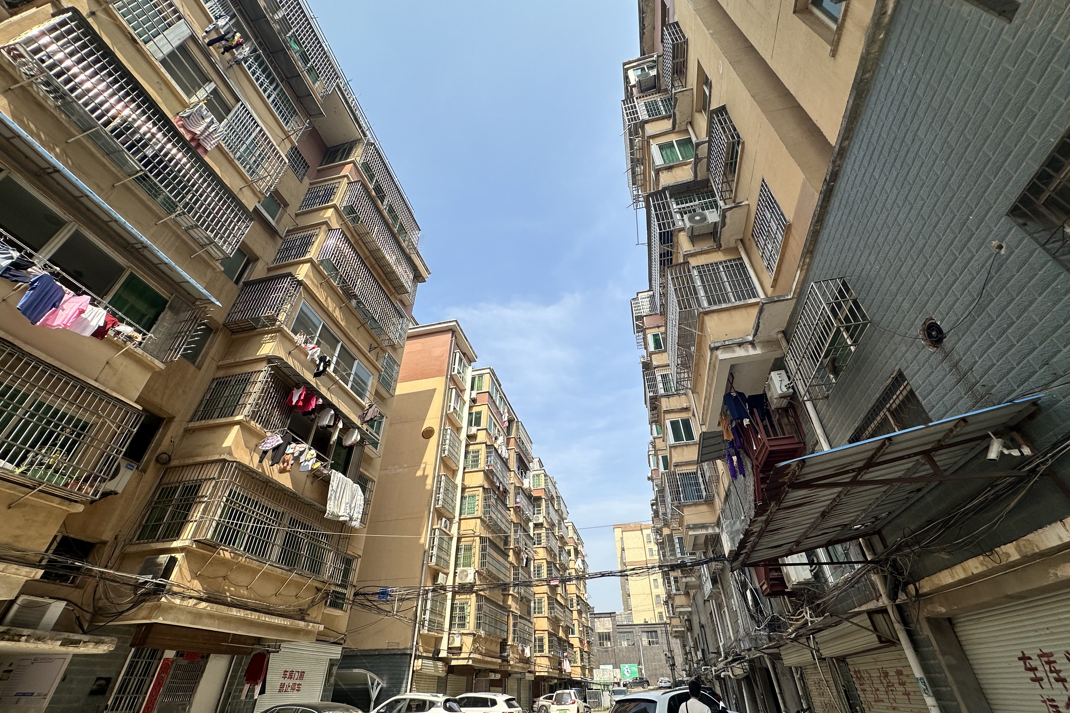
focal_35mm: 15
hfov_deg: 100.4
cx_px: 536
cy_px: 383
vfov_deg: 77.2
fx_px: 446
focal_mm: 2.22
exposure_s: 1/1435
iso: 50
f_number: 2.2
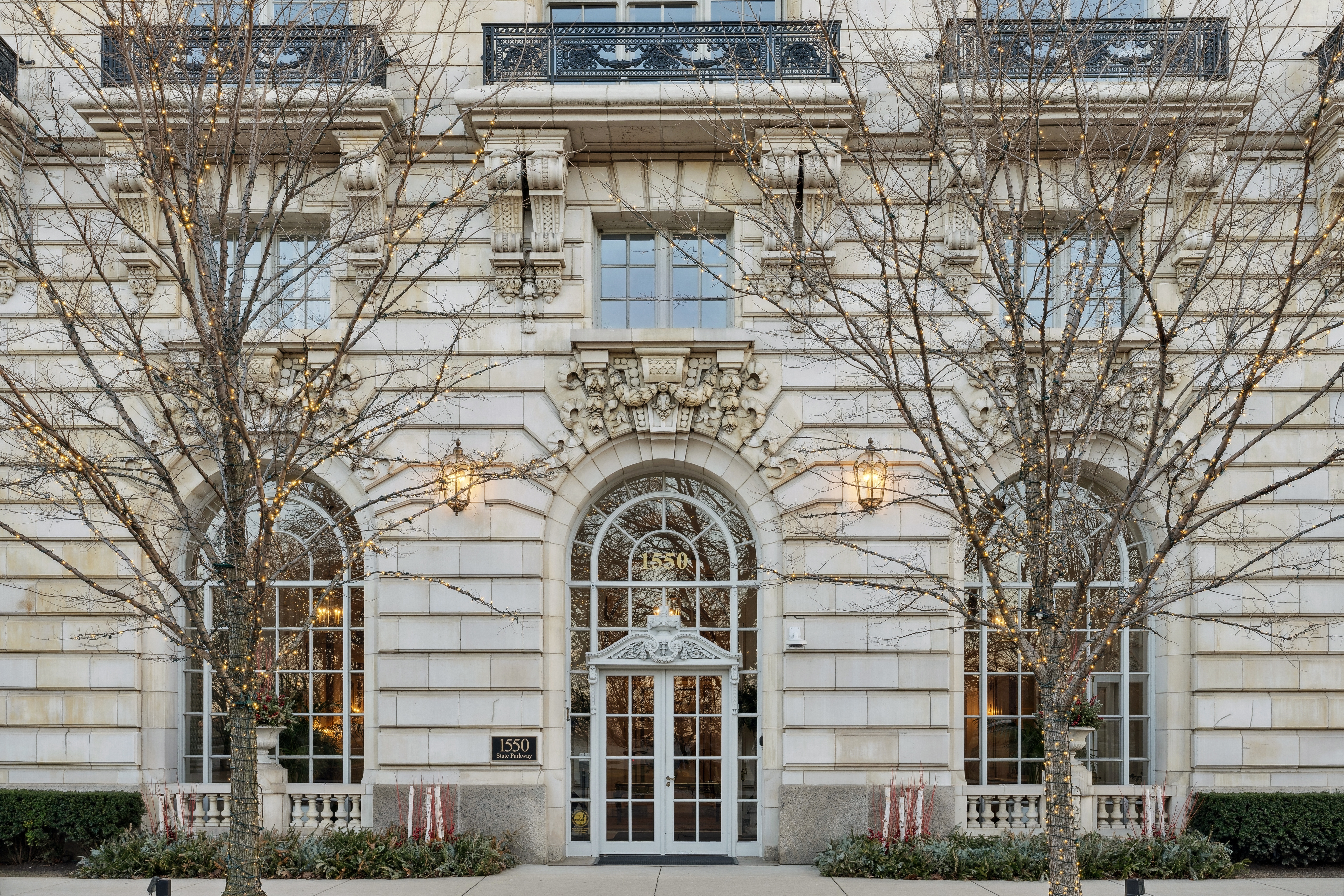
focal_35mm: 34
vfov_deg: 38.9
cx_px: 672
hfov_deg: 55.8
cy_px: 448
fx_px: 1269
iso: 320
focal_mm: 23
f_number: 7.1
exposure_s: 1/60
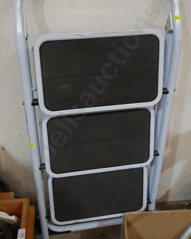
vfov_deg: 44.2
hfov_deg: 36.5
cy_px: 83
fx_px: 290
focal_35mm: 41
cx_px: 100
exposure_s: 1/60
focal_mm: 14
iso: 320
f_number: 3.5
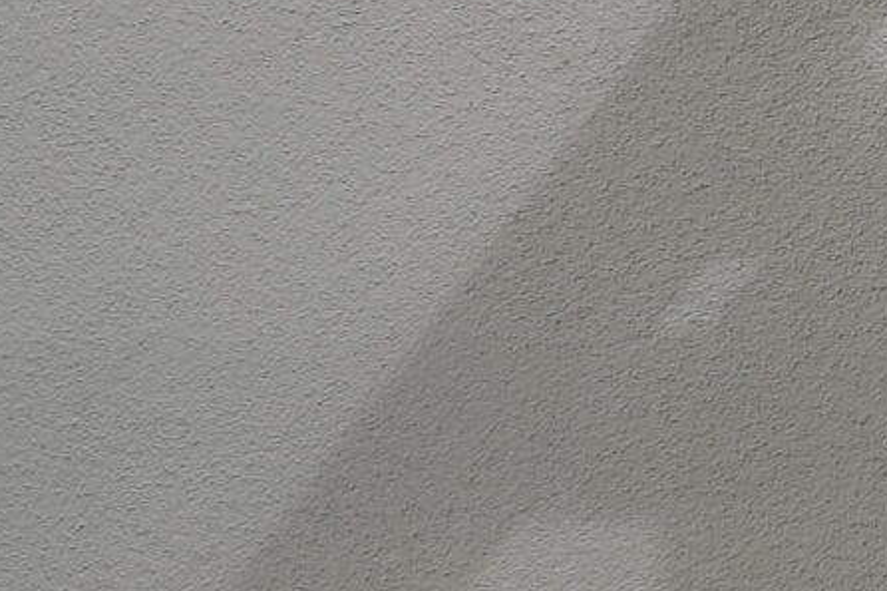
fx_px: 3817
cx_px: 1724
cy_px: 45
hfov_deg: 11.9
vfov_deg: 8.8
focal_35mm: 155
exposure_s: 1/125
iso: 280
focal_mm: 18
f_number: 5.6
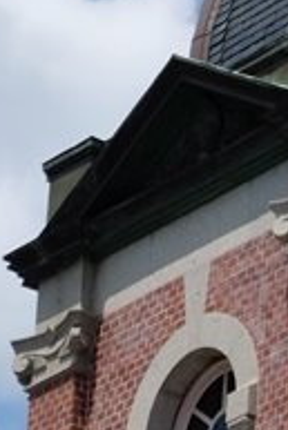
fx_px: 3845
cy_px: 98
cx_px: 551
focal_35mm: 321
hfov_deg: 4.2
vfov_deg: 6.4
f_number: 9
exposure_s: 1/420
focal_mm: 46.3
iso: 200
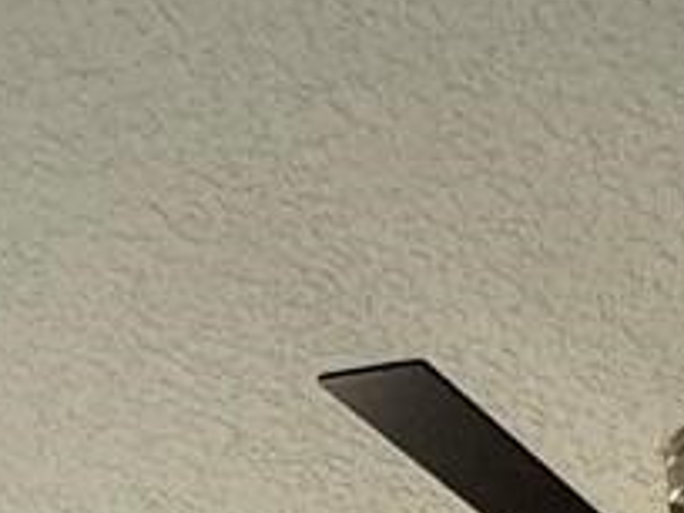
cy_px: 1744
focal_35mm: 110
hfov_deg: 17.4
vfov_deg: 9.2
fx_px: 2174
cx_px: 704
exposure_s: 1/60
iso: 200
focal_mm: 2.22
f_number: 2.2
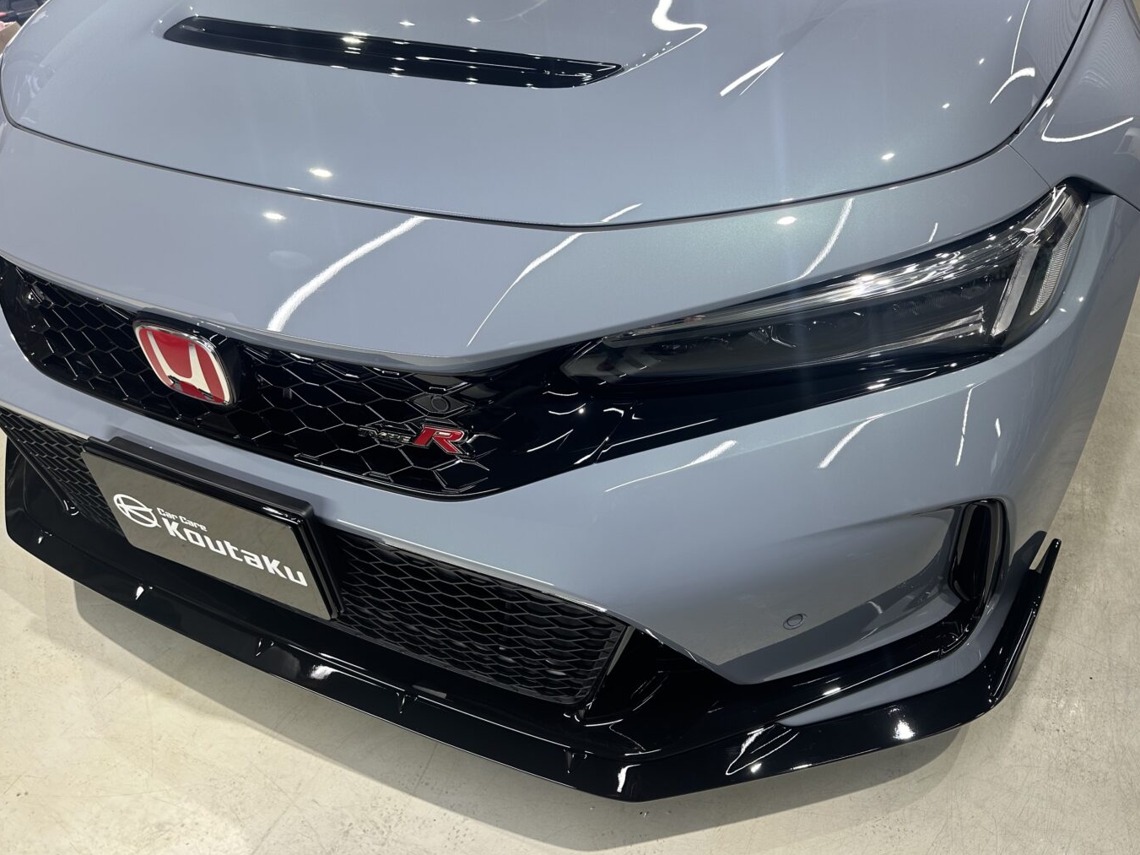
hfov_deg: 65.2
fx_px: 889
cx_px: 623
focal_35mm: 27
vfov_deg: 51.3
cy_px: 384
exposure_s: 1/120
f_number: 1.78
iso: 80
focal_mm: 6.86
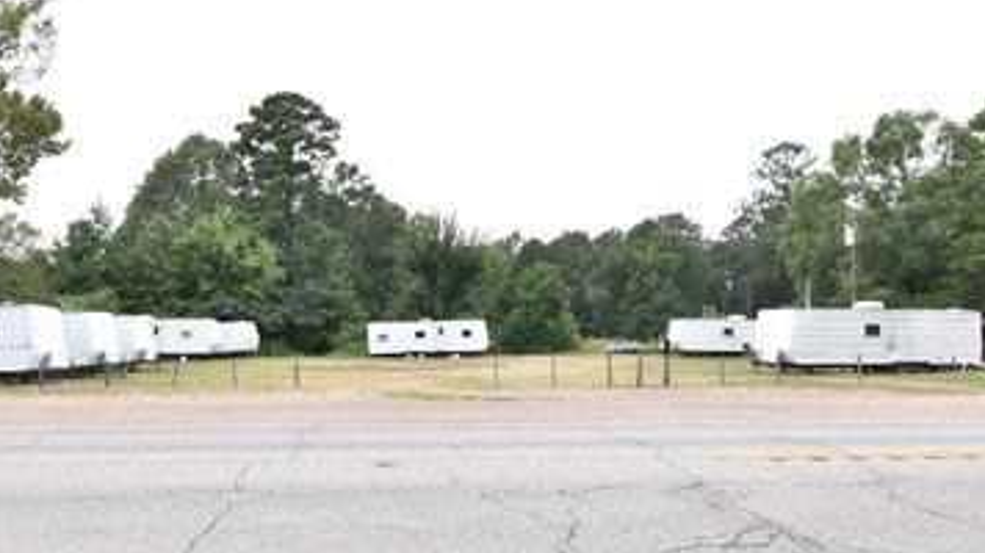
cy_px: 286
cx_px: 421
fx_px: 662
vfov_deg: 45.3
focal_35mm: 25
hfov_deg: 72.8
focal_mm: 11.5
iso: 160
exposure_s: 1/100
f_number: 9
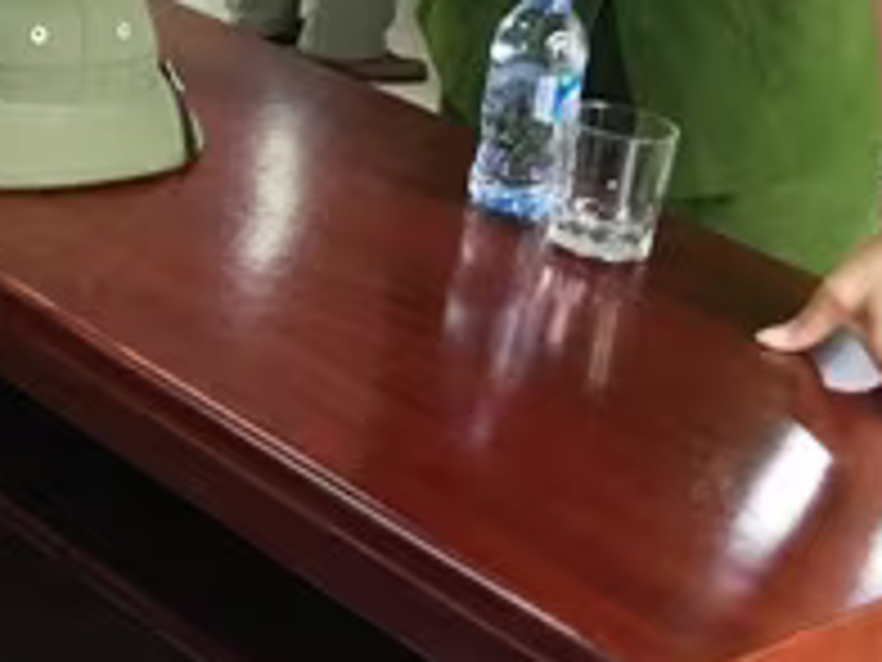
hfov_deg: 20.9
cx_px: -86
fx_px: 2268
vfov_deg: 16.1
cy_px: -86
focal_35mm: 89
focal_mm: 4.15
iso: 125
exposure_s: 1/33
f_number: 2.2
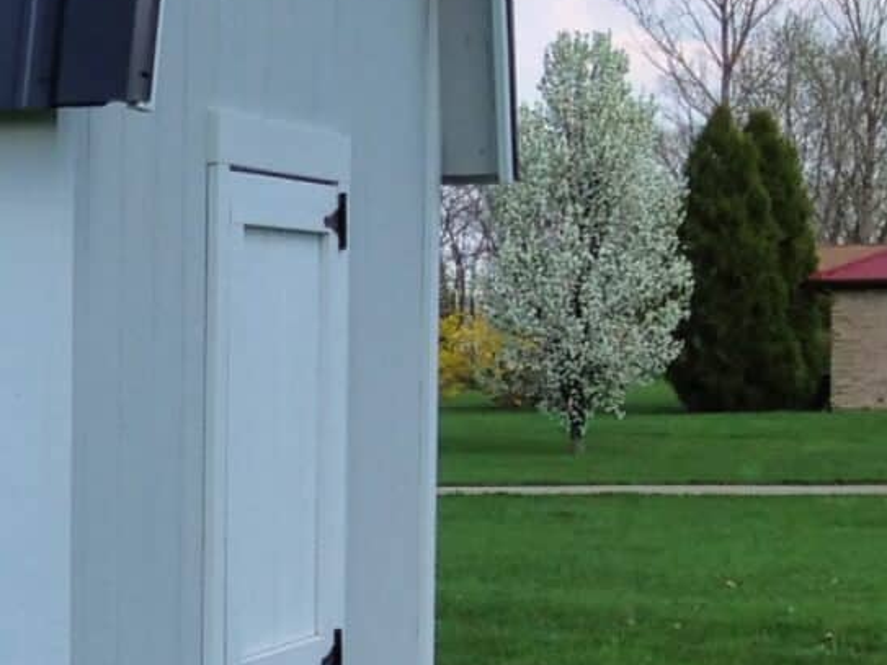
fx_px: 4227
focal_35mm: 165
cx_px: -969
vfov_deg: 9.0
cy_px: 551
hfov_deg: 10.8
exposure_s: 1/986
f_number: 2.4
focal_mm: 4.28
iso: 64
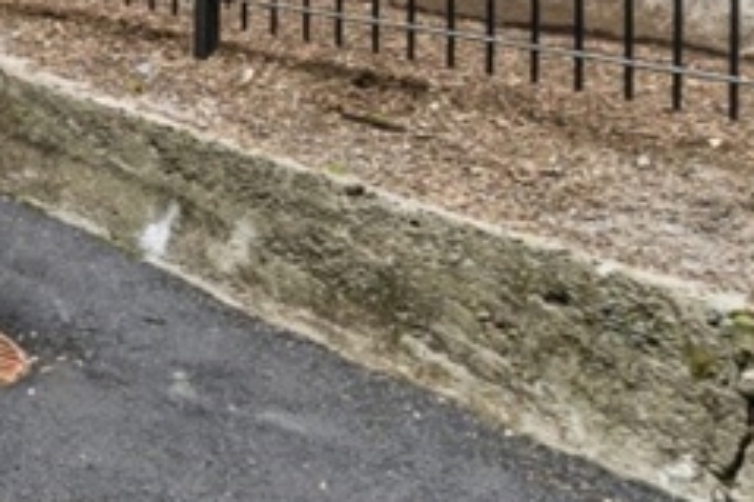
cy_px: -223
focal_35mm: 60
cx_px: -640
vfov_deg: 19.9
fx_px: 1256
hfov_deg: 21.0
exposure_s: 1/80
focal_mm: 14
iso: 800
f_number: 8
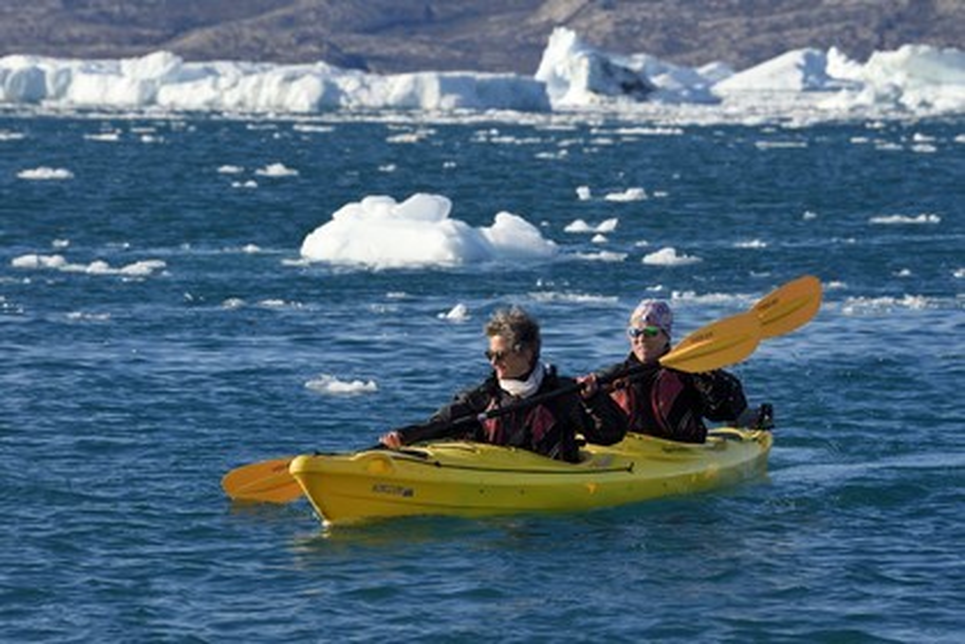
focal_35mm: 200
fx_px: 5361
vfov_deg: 6.9
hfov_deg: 10.3
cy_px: 322
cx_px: 482
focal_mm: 200
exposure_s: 1/1000
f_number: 9
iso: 400
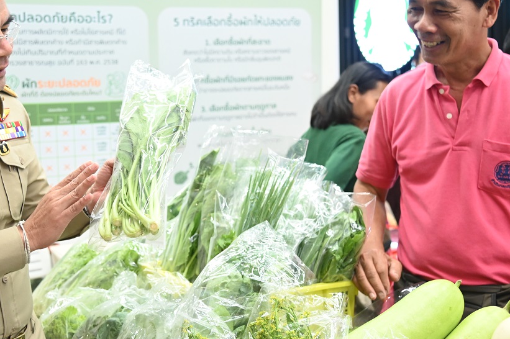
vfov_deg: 24.1
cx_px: 187
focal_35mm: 56
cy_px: 146
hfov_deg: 35.4
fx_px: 793
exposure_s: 1/125
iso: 4000
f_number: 4
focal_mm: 38
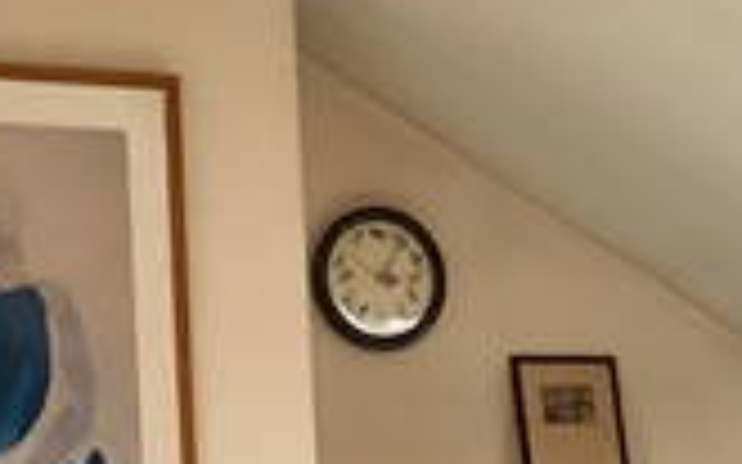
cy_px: 1018
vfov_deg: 7.9
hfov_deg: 13.0
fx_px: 3174
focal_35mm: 157
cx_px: 922
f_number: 2.4
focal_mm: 3.3
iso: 200
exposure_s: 1/50
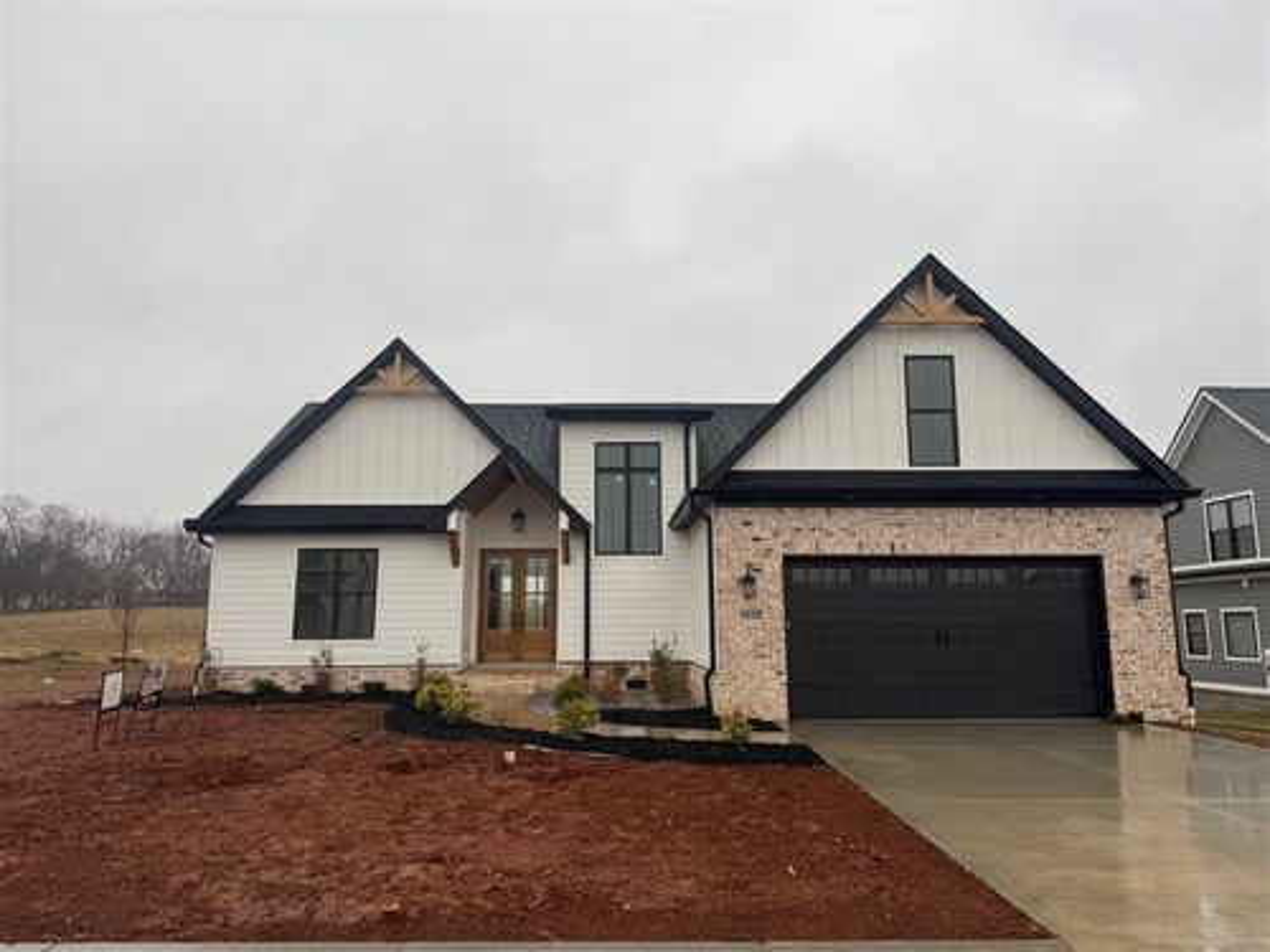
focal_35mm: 24
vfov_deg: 56.8
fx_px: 881
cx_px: 635
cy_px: 476
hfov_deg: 71.6
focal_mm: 6.76
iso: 80
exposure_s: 1/442
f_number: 1.78
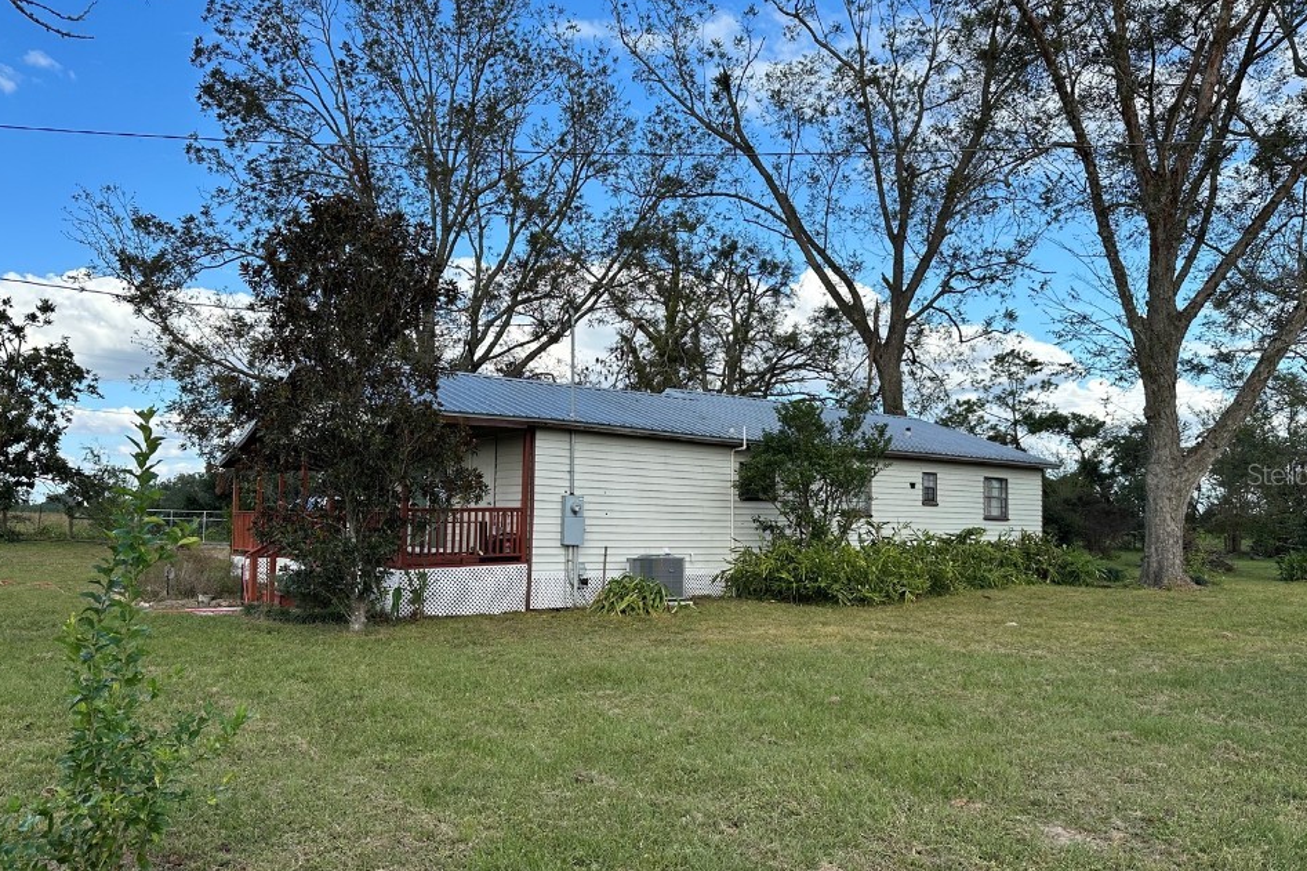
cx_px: 671
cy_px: 473
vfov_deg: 47.9
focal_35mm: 27
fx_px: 980
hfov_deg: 67.4
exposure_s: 1/1845
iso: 80
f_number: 1.78
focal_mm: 6.86
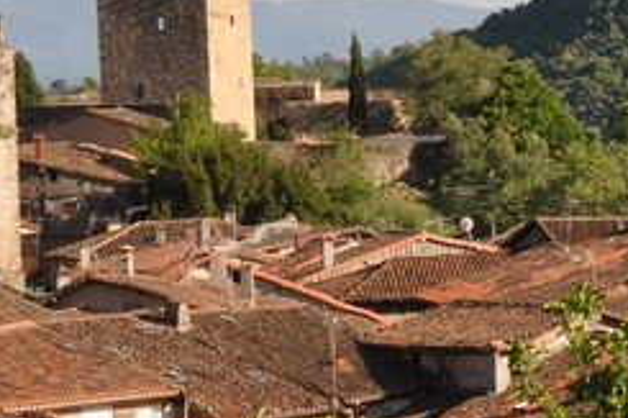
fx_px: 5456
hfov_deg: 6.5
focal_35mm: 313
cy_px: 436
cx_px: 856
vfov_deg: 4.4
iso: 400
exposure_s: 1/320
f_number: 9
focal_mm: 50
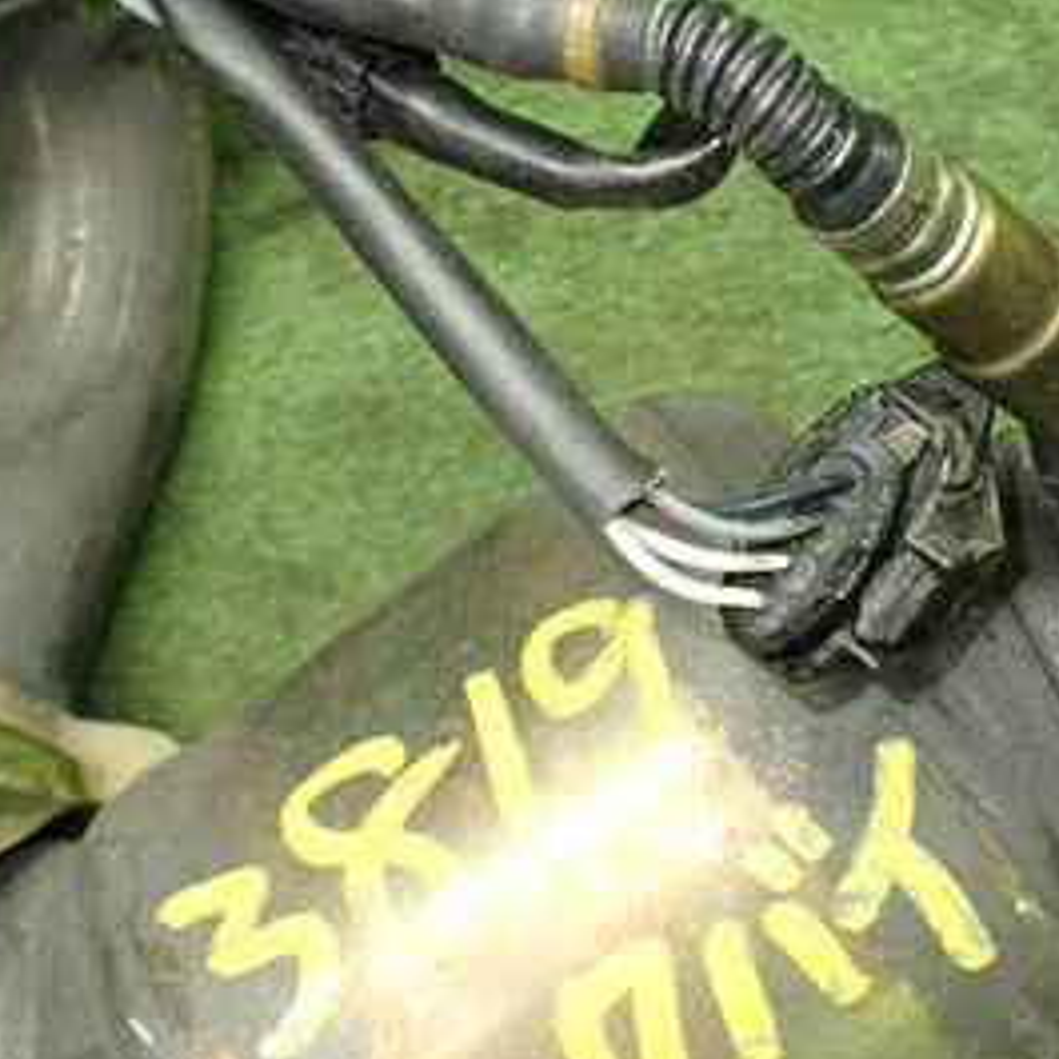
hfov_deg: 28.4
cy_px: 320
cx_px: 707
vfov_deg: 28.3
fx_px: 2077
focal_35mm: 60
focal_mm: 5.4
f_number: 2.3
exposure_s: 1/100
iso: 800
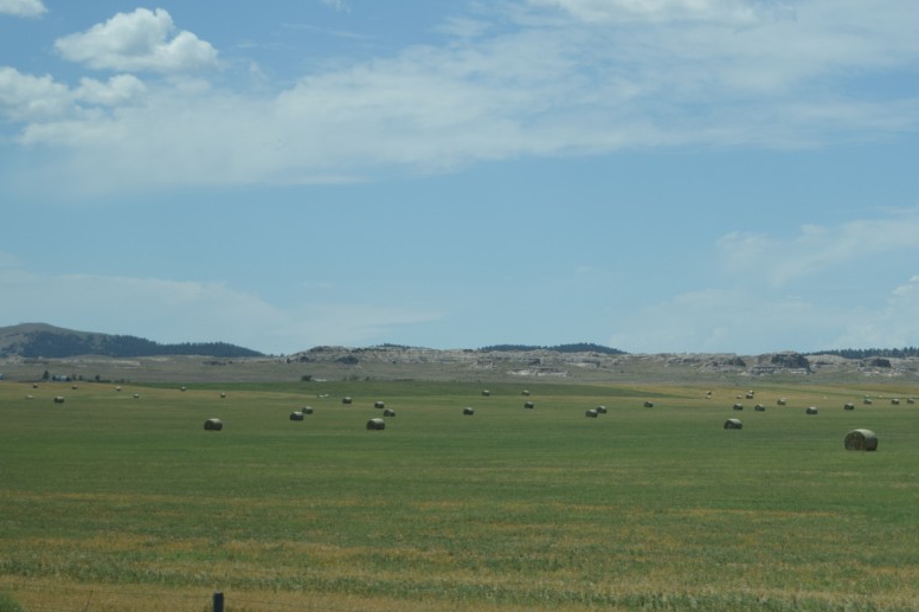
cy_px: 167
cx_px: 728
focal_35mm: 94
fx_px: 2399
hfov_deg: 21.4
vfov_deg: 14.5
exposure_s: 1/2000
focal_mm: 36
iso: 200
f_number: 4.8
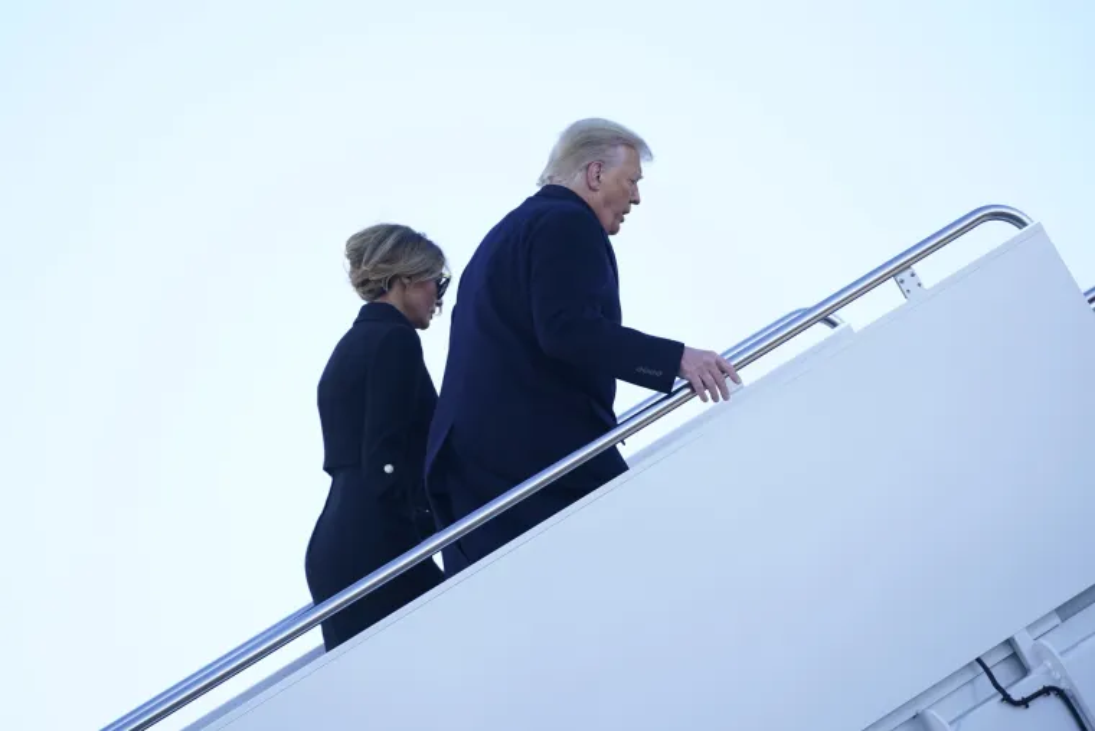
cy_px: 366
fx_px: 6084
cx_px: 548
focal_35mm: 200
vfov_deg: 6.9
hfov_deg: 10.3
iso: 320
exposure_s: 1/1000
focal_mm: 200
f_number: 2.8
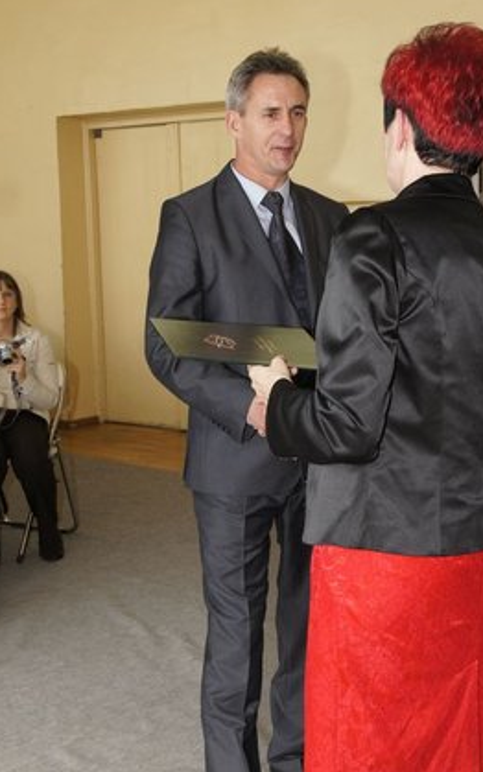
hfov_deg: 24.9
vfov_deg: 38.8
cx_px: 266
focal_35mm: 52
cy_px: 340
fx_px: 1095
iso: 800
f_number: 8
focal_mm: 26
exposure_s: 1/160
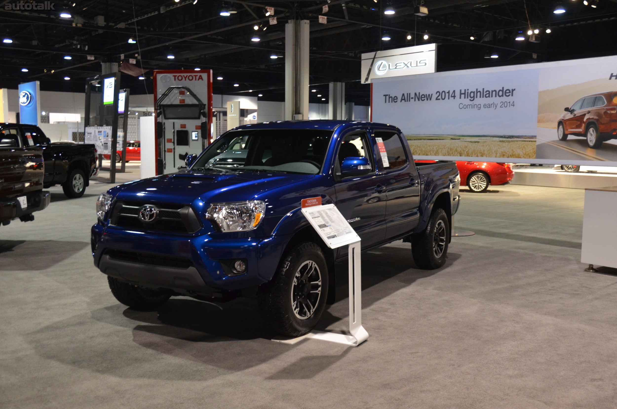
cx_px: 308
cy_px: 204
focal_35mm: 36
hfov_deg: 53.2
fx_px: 616
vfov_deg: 36.7
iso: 1600
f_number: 3.8
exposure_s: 1/80
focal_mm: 24
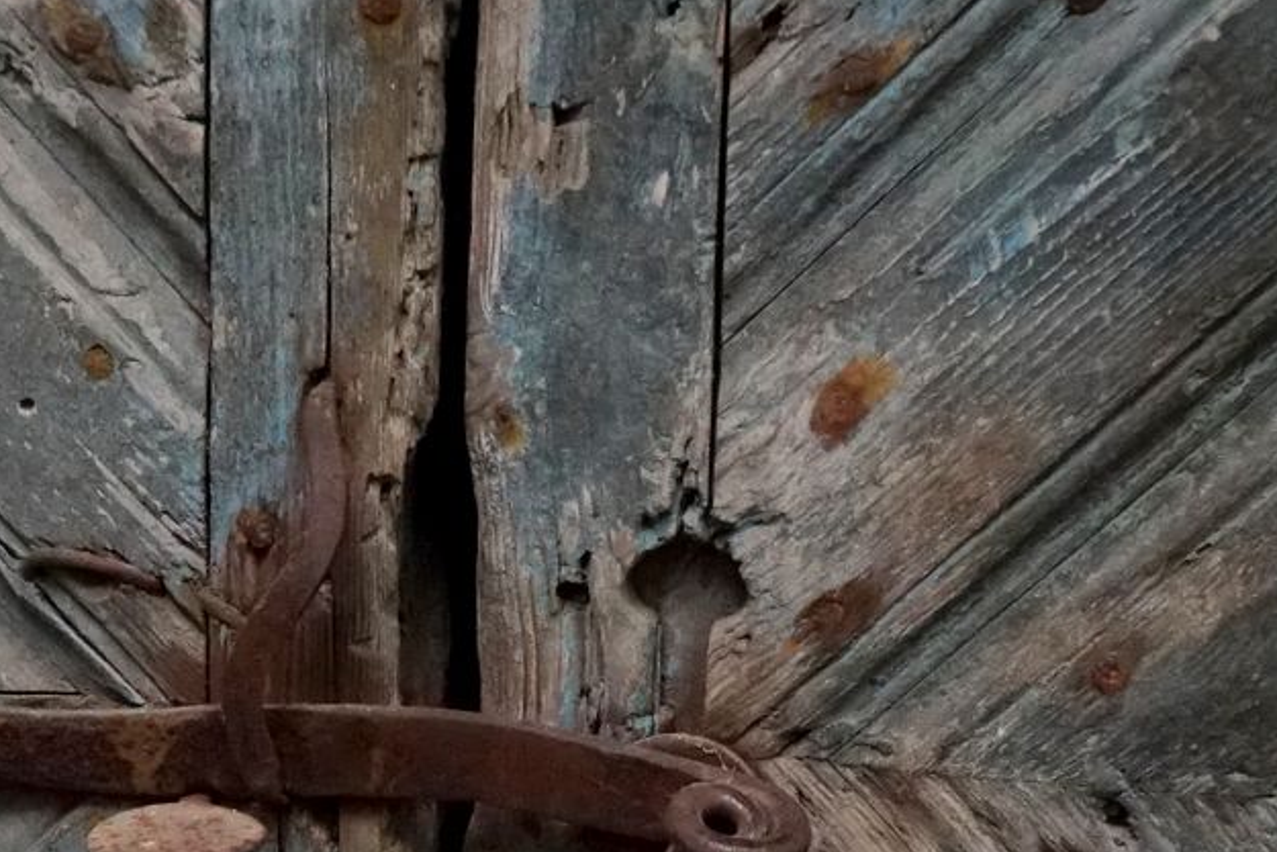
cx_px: 433
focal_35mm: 71
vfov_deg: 18.9
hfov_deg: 28.3
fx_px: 2519
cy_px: 761
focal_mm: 25
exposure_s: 1/500
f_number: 5.6
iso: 12800
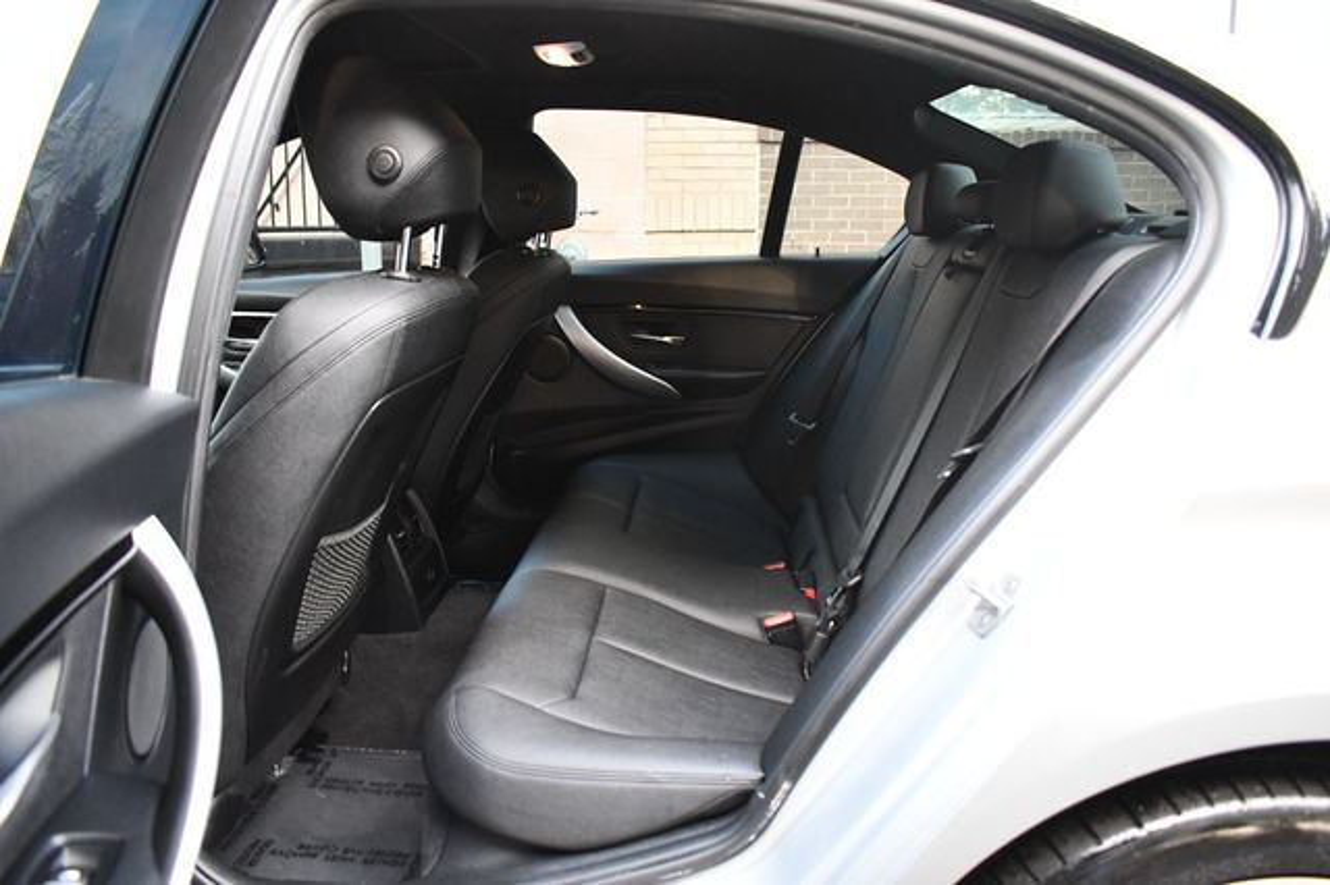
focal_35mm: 27
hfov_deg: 67.4
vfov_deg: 47.9
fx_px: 997
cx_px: 665
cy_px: 442
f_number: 3.5
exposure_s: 1/125
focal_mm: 18
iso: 3200
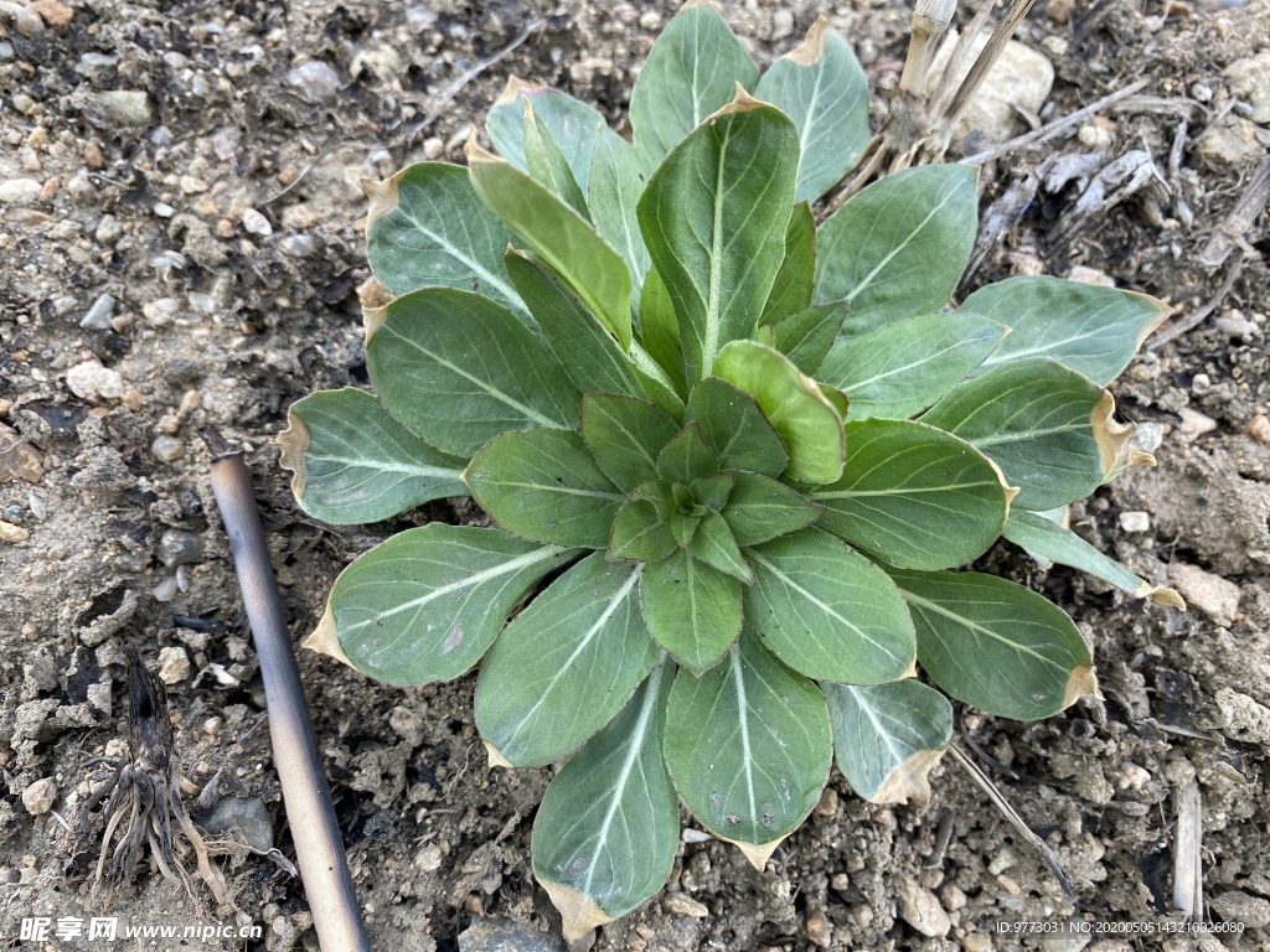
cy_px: 476
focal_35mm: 26
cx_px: 635
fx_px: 954
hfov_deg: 67.3
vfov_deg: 53.1
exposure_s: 1/318
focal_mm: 4.25
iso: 32
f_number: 1.8
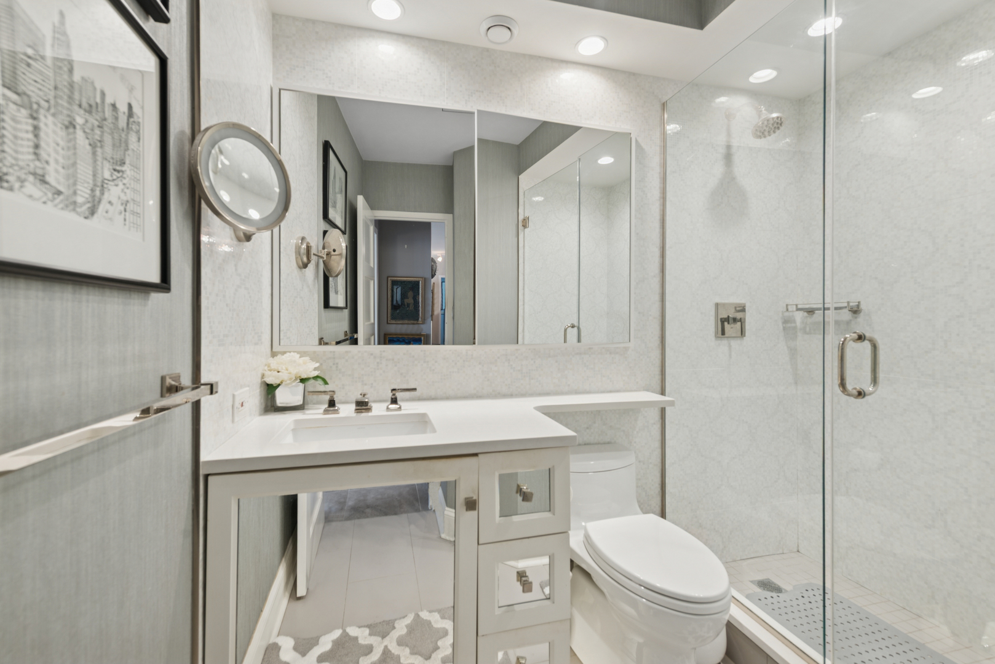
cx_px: 498
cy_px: 332
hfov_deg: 100.4
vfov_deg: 77.4
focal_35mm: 15
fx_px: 415
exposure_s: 1/8
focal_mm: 15
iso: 200
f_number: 8
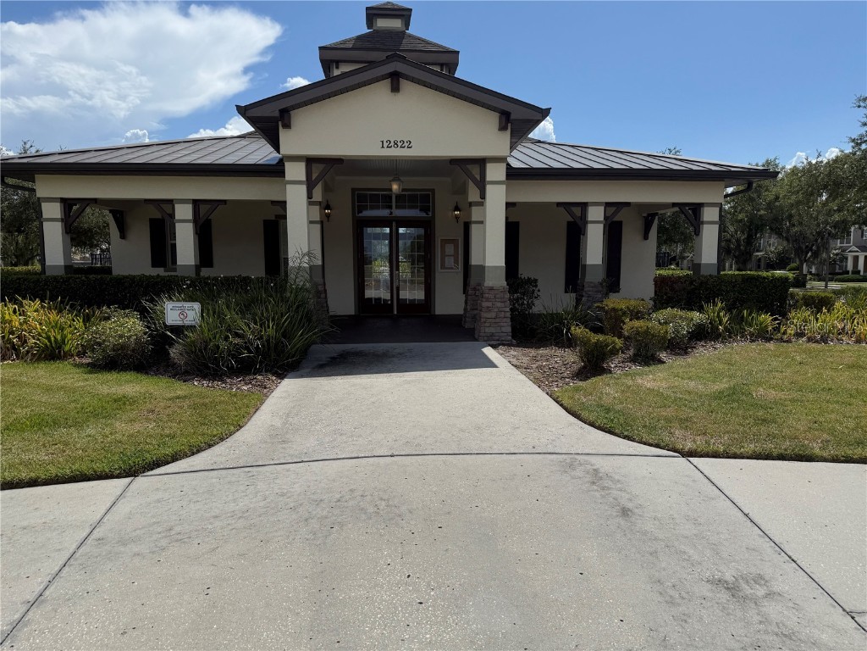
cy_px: 326
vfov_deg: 56.8
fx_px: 601
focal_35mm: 24
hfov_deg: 71.6
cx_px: 434
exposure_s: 1/9091
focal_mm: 6.76
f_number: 1.78
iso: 80
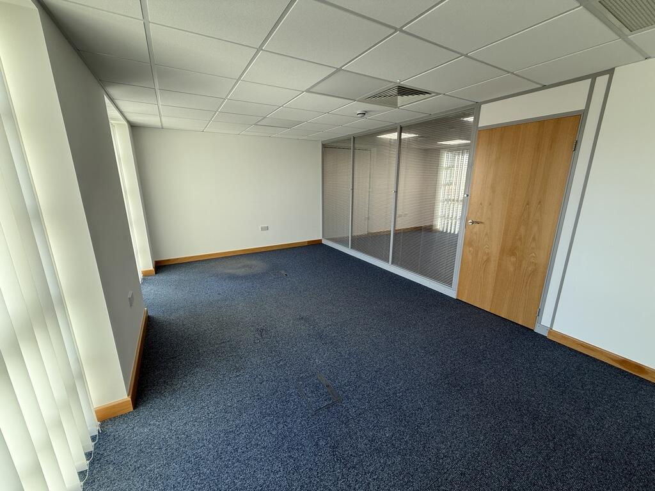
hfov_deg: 102.1
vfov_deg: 85.7
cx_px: 328
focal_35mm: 14
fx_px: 265
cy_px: 246
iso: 80
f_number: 2.2
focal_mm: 2.22
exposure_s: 1/100
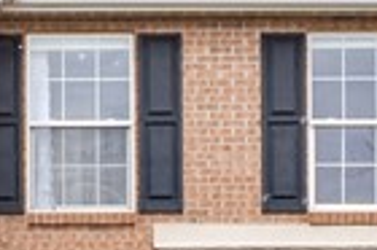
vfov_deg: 7.8
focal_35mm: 171
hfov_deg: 11.9
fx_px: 1789
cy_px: 391
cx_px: 30
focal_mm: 8.38
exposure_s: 1/30
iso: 100
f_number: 2.8
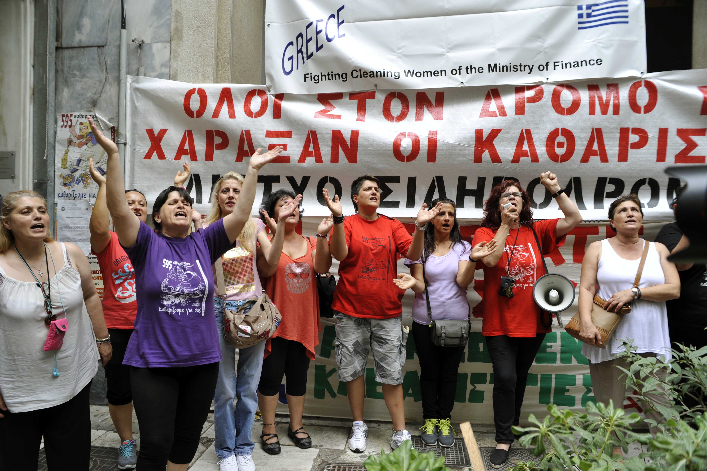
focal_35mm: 24
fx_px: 471
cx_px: 354
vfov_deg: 53.1
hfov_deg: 73.8
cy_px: 236
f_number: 4.5
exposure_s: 1/320
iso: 500
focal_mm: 24
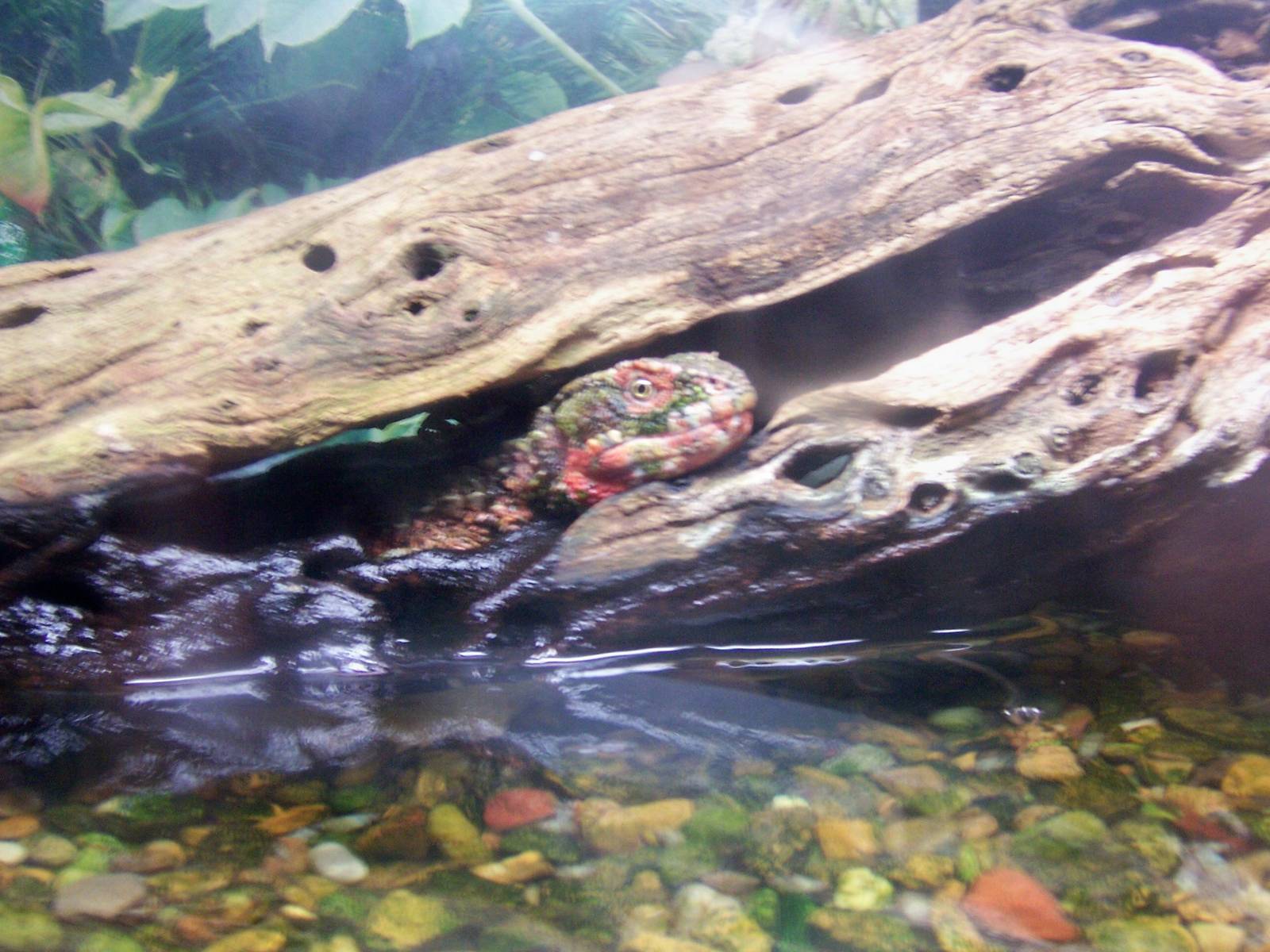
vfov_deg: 36.0
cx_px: 635
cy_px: 476
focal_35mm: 40
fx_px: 1468
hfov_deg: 46.8
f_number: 4
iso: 140
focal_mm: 6.7
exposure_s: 1/10
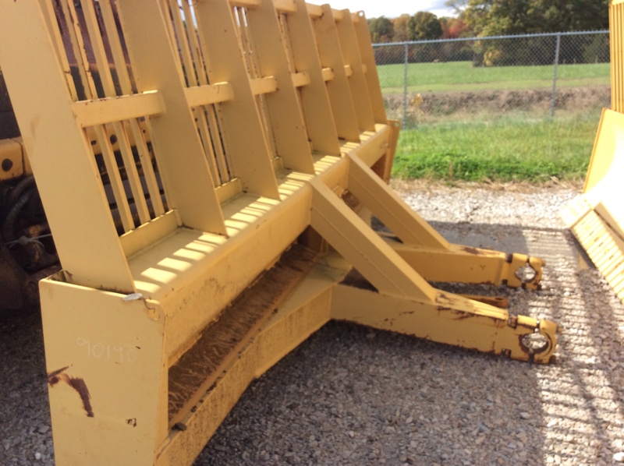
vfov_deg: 44.1
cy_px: 233
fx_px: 576
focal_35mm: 32
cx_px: 312
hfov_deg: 56.9
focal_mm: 3.3
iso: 32
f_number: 2.4
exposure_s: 1/853
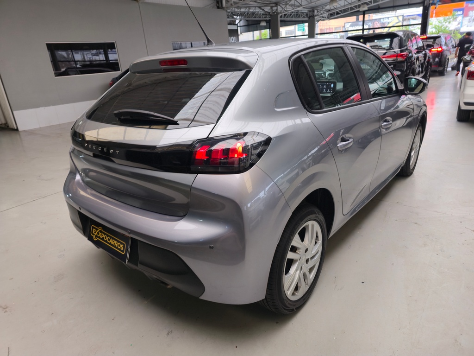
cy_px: 178
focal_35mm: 23
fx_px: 315
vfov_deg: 58.9
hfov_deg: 73.9
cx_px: 237
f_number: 1.7
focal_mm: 6.3
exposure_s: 1/60
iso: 40
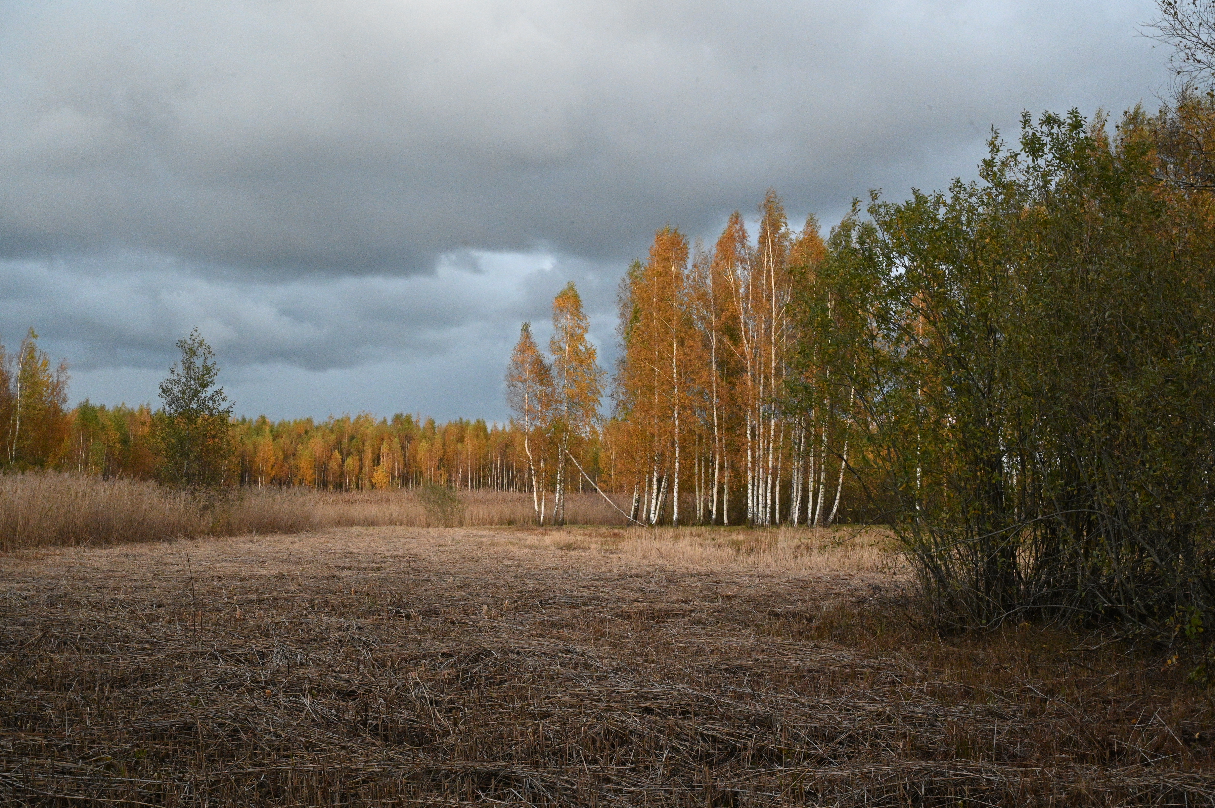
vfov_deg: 26.0
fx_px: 1754
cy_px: 404
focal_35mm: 52
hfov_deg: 38.2
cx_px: 608
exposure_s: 1/30
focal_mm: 52
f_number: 20
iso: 8000
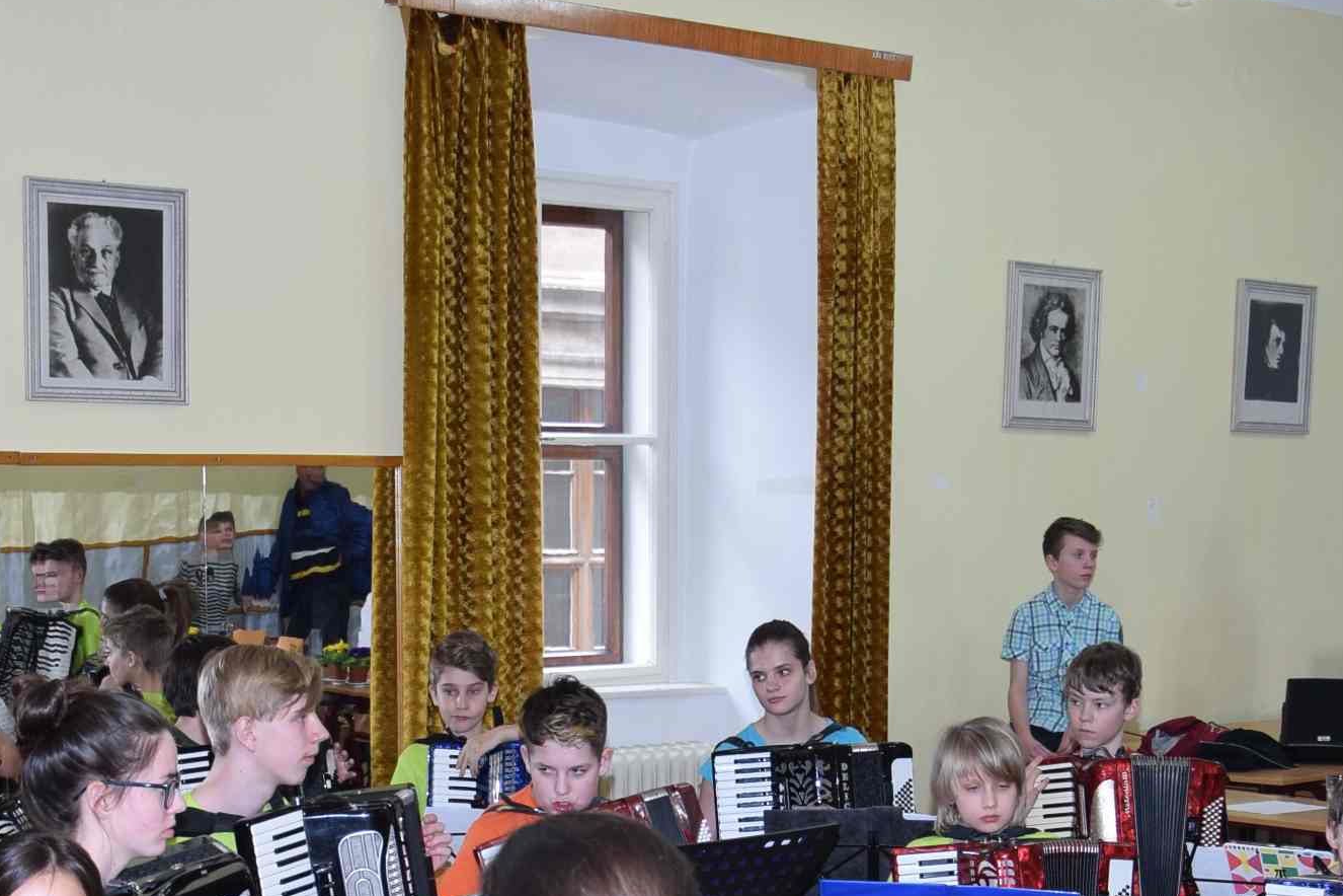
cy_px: 983
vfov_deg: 18.4
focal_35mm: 71
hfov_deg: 28.4
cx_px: 686
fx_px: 2653
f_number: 3.8
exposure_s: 1/100
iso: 400
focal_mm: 21
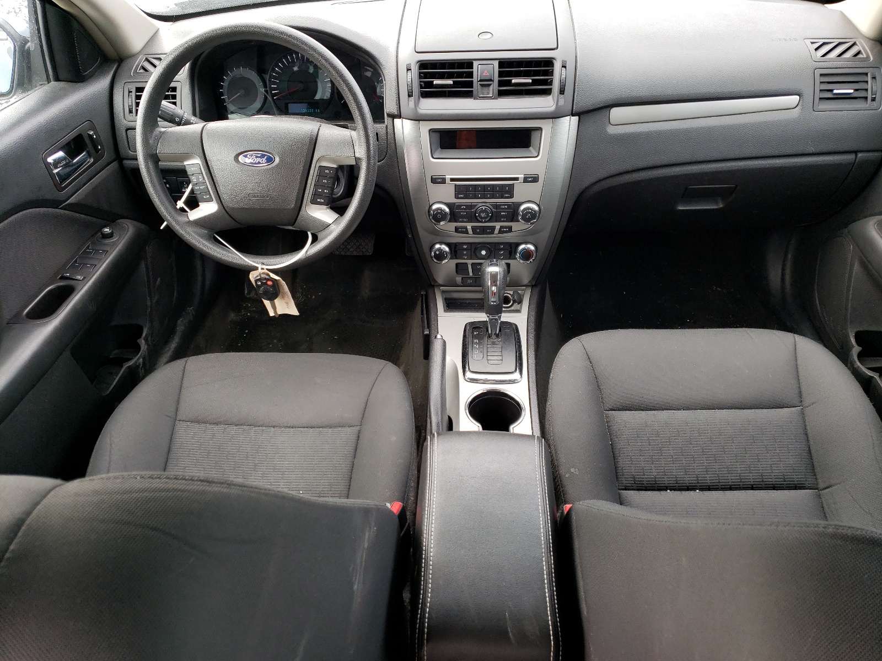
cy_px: 330
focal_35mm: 26
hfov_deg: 67.3
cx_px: 441
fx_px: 662
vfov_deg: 53.1
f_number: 1.5
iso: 50
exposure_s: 1/110
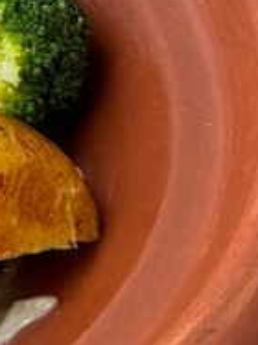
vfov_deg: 11.1
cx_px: -407
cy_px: -303
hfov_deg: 8.2
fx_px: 1632
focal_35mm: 164
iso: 100
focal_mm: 6.76
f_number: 1.78
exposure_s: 1/121
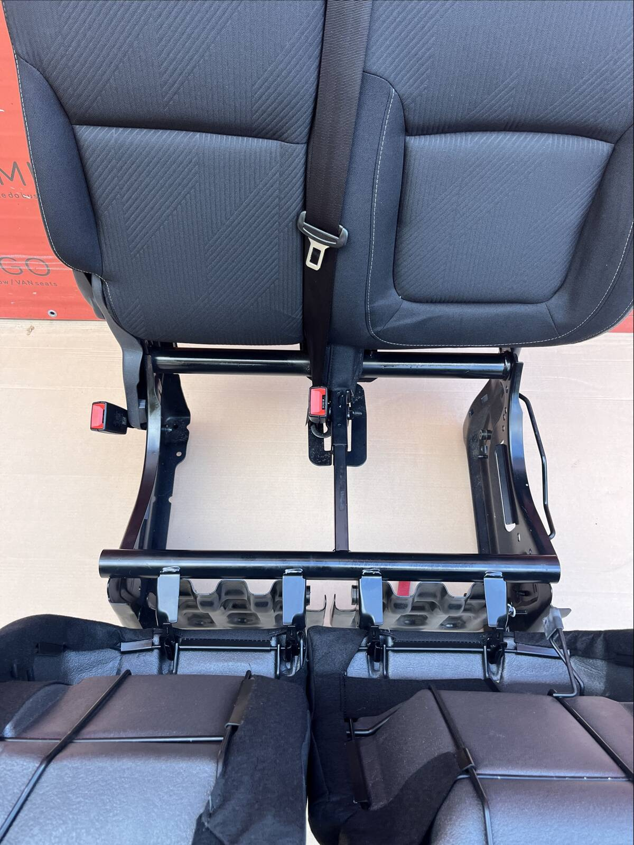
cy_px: 422
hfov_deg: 53.1
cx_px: 317
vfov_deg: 67.3
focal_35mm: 26
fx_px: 635
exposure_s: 1/121
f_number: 1.6
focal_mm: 5.1
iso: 100
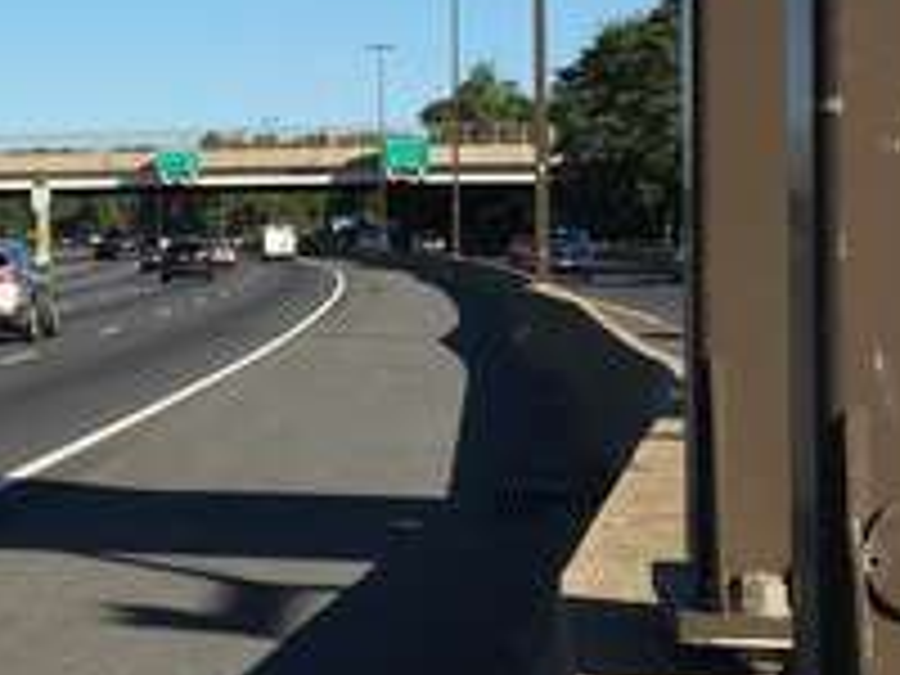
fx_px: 3016
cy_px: 135
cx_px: -261
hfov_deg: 16.1
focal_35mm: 116
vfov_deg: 12.7
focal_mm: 4.15
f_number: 2.2
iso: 32
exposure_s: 1/2198
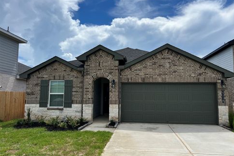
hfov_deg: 65.5
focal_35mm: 28
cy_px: 78
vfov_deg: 46.4
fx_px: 182
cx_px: 121
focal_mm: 5.7
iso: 50
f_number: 1.5
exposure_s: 1/7463
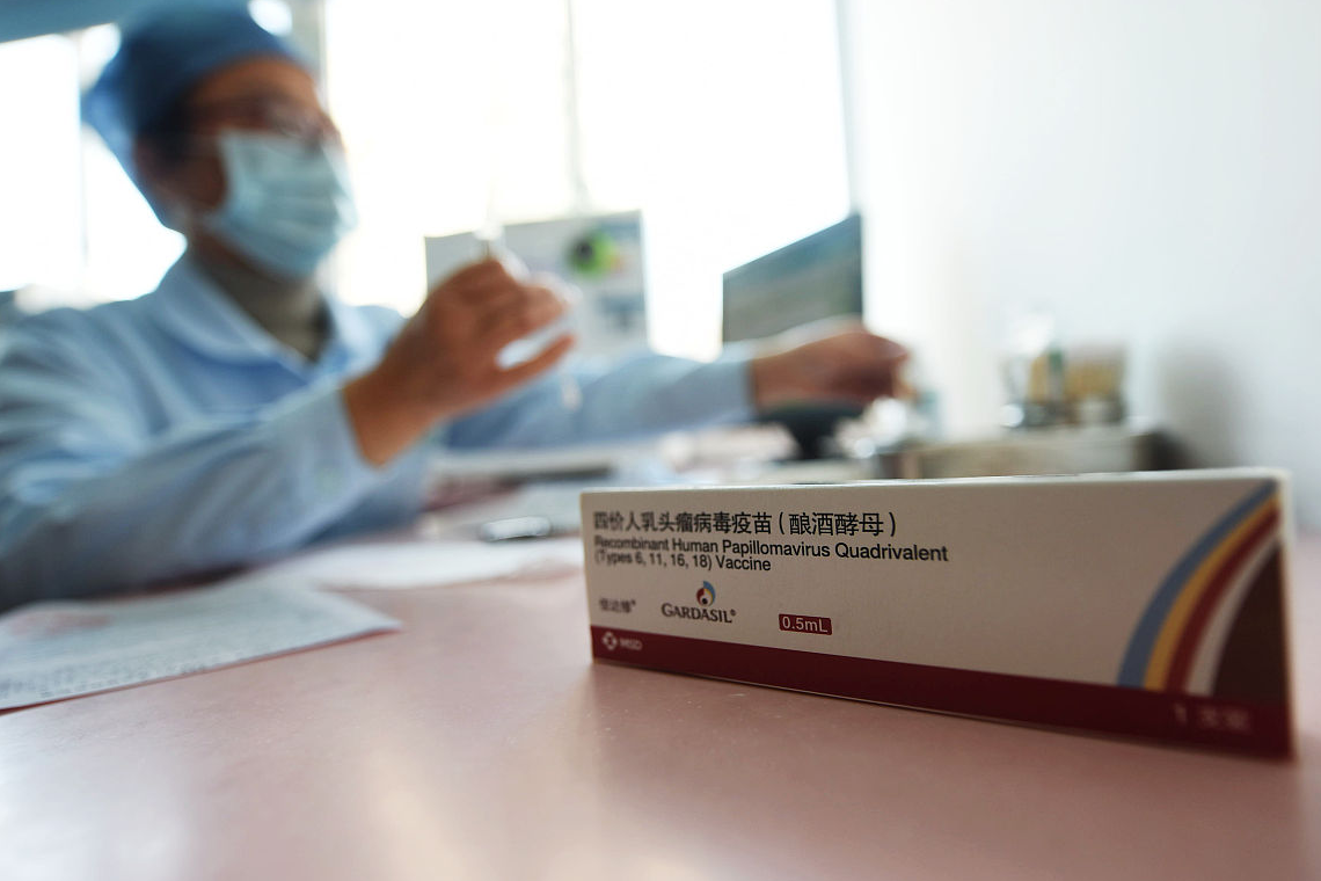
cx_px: 666
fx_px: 734
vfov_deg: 61.9
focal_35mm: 20
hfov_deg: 84.0
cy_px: 432
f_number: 3.2
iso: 400
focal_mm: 19
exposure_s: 1/250
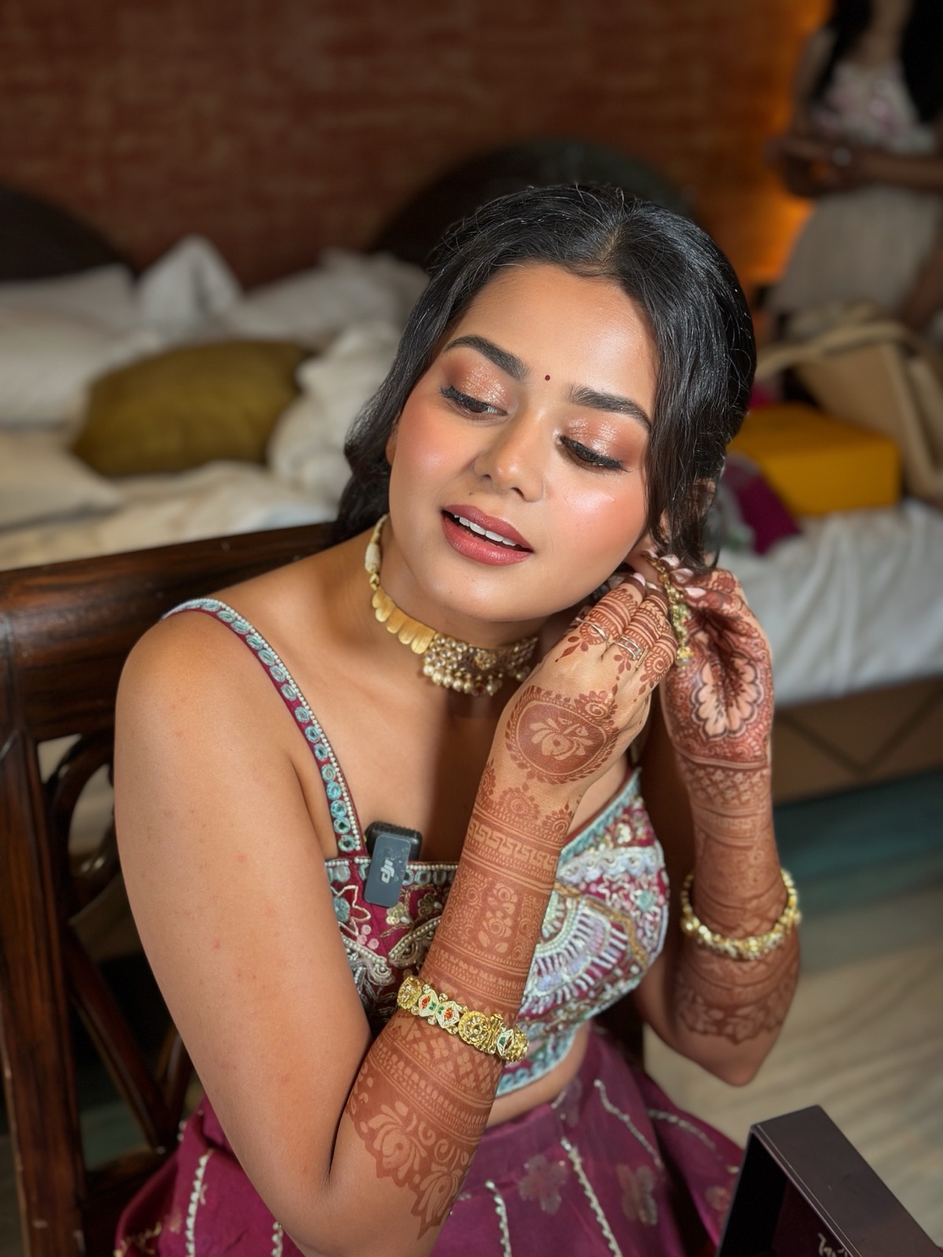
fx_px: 1743
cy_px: 628
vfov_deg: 39.7
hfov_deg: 30.3
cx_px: 472
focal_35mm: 48
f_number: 1.78
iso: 80
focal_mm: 6.86
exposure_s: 1/50
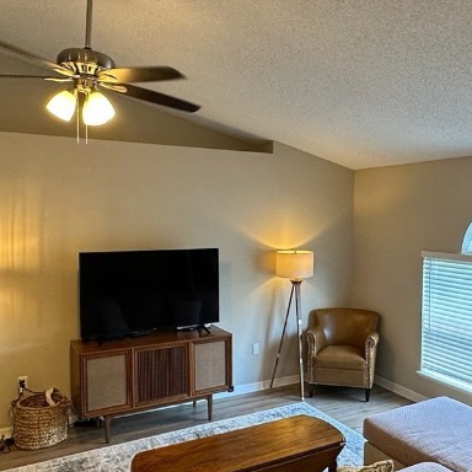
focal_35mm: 33
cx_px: 301
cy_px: 245
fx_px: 509
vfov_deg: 49.7
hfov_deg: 49.2
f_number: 2.2
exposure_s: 1/120
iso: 200
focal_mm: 2.22
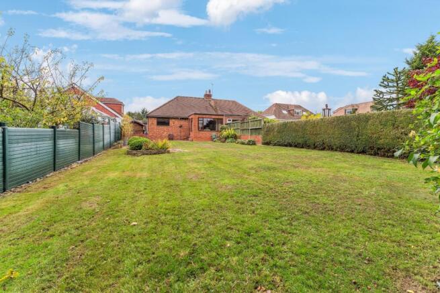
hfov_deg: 104.2
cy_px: 146
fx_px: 171
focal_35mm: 14
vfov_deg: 81.2
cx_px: 220
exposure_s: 1/60
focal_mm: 14
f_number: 9
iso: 200
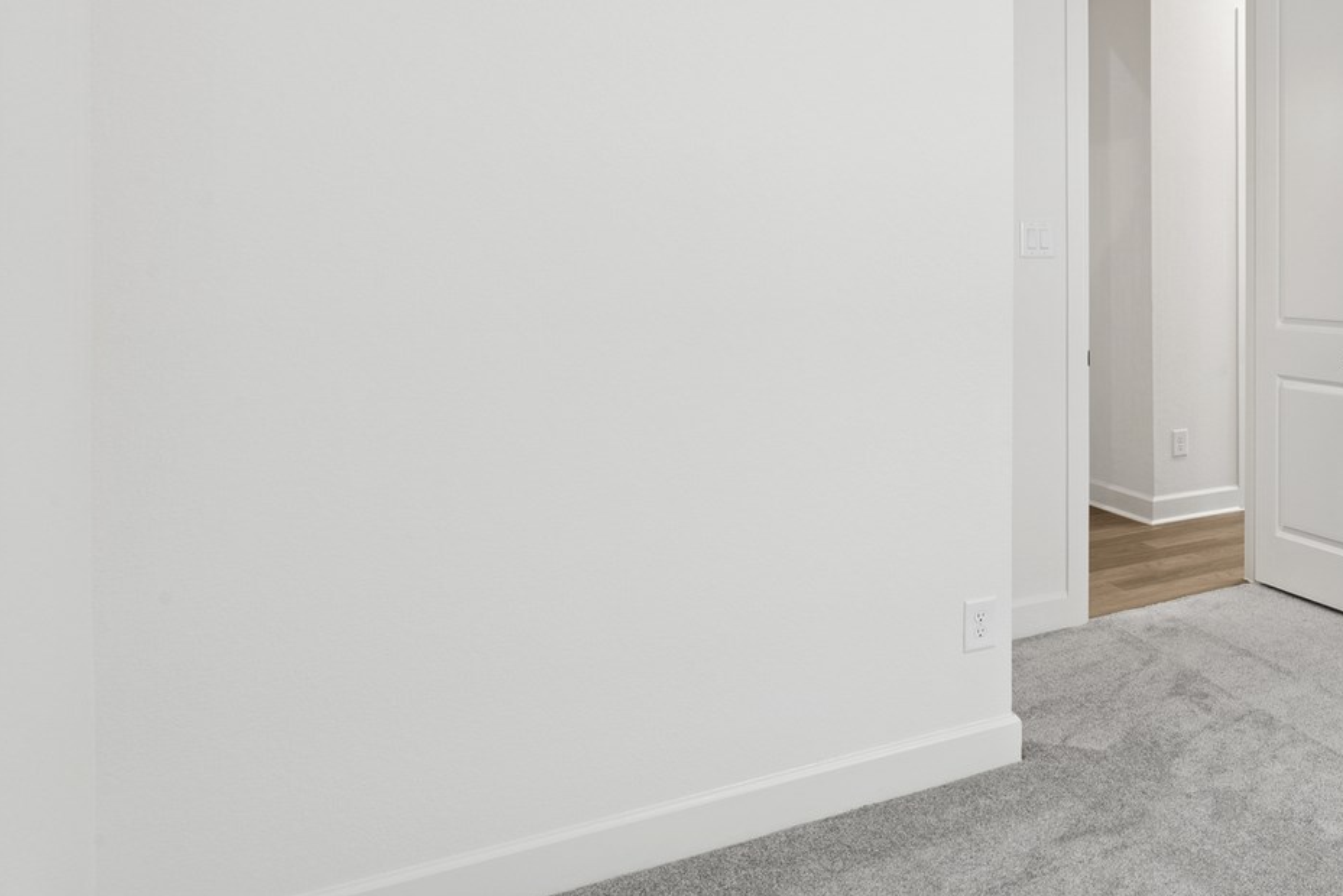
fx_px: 1157
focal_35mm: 31
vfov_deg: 41.5
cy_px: 267
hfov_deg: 51.2
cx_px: 1274
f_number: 9
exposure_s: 1/2
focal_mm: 16
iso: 160
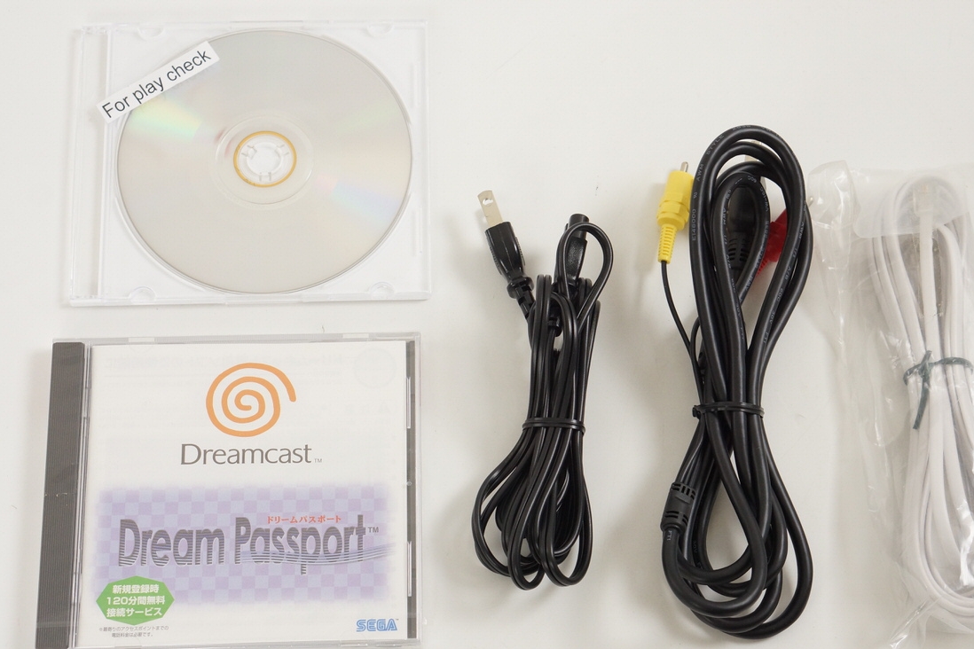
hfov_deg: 24.8
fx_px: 2218
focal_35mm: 82
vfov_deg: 16.7
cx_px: 529
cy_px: 340
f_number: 6.3
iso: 800
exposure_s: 1/80
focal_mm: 50
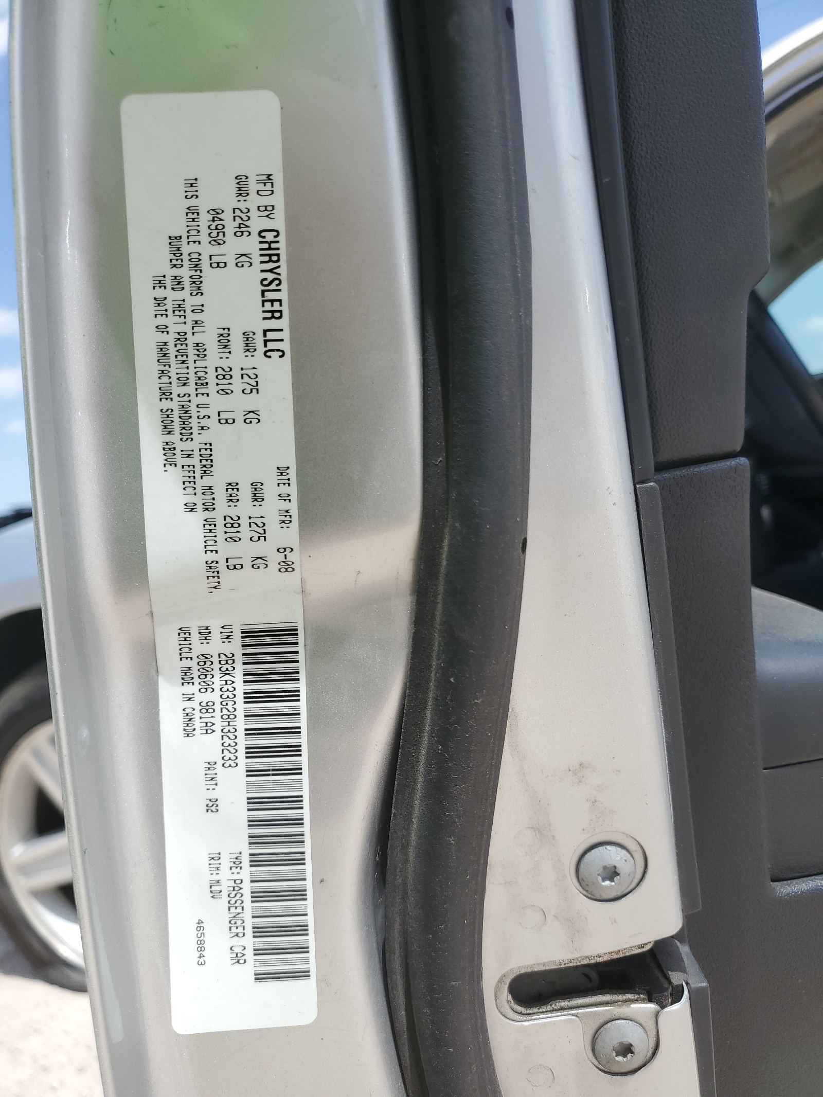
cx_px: 412
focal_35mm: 26
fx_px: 824
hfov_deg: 53.1
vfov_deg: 67.3
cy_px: 548
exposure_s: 1/2000
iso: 50
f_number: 1.5
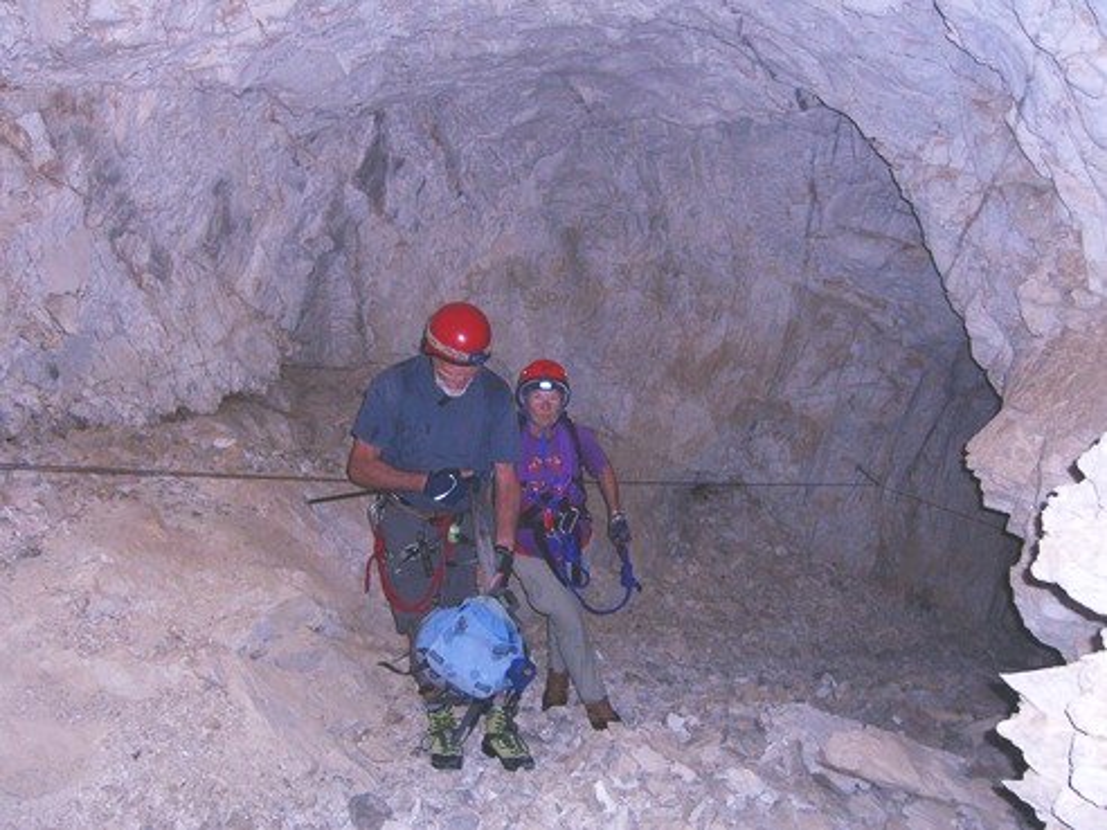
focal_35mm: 38
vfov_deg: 37.7
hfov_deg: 49.0
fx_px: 1215
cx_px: 554
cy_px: 415
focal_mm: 7.9
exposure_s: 1/60
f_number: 2.8
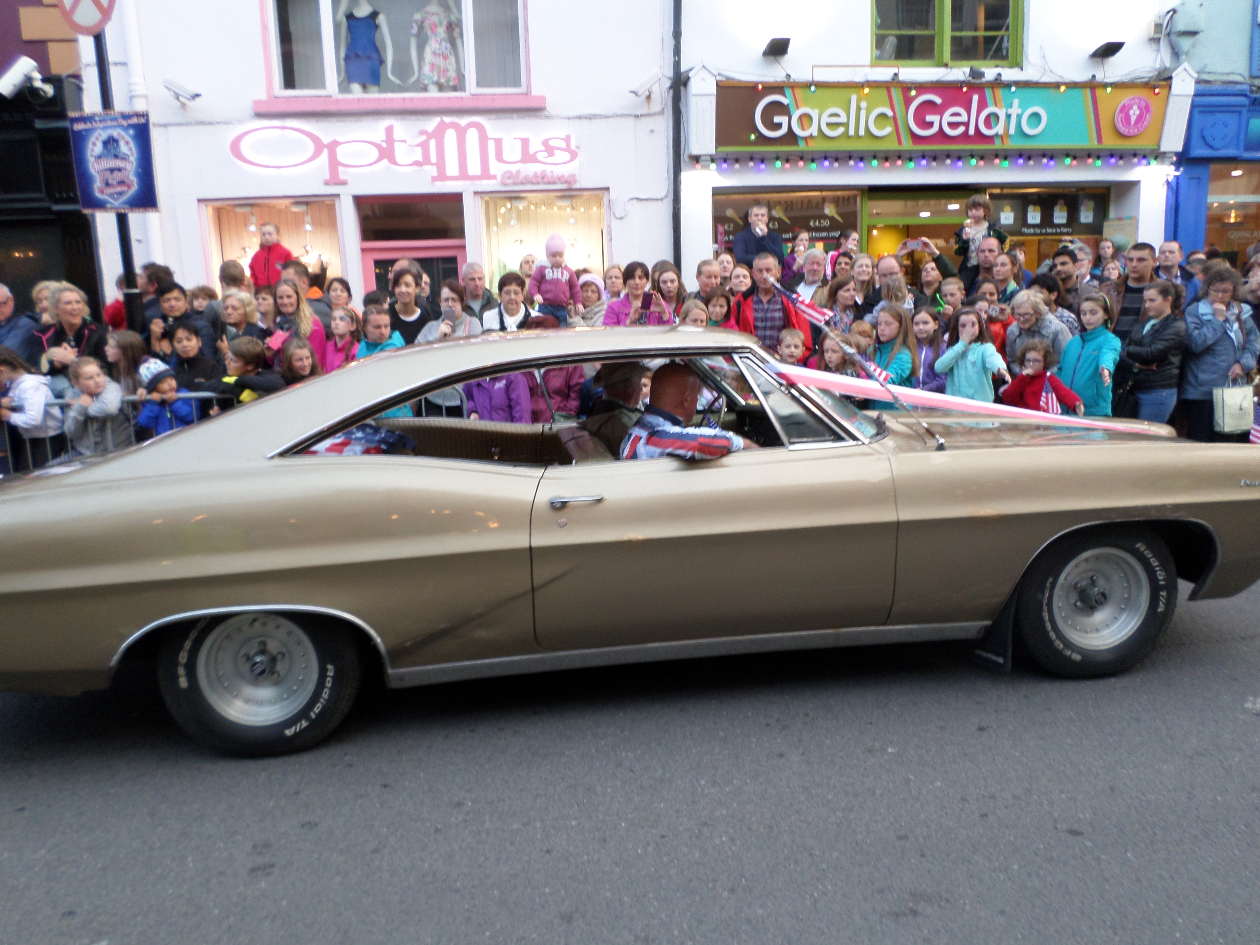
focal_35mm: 25
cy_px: 472
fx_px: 910
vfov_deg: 54.9
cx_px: 630
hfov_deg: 69.4
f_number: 2.5
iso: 100
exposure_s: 1/30
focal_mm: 4.5
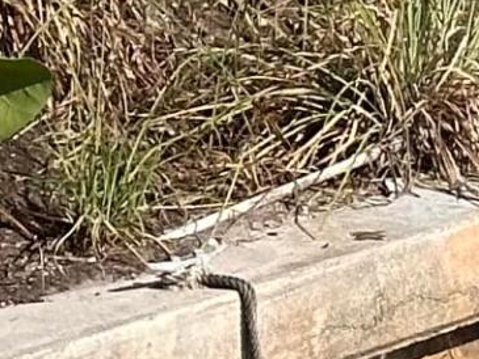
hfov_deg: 5.1
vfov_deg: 3.8
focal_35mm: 379
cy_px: -739
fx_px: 5246
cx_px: 1110
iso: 64
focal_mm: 6.86
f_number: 1.78
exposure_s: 1/4016
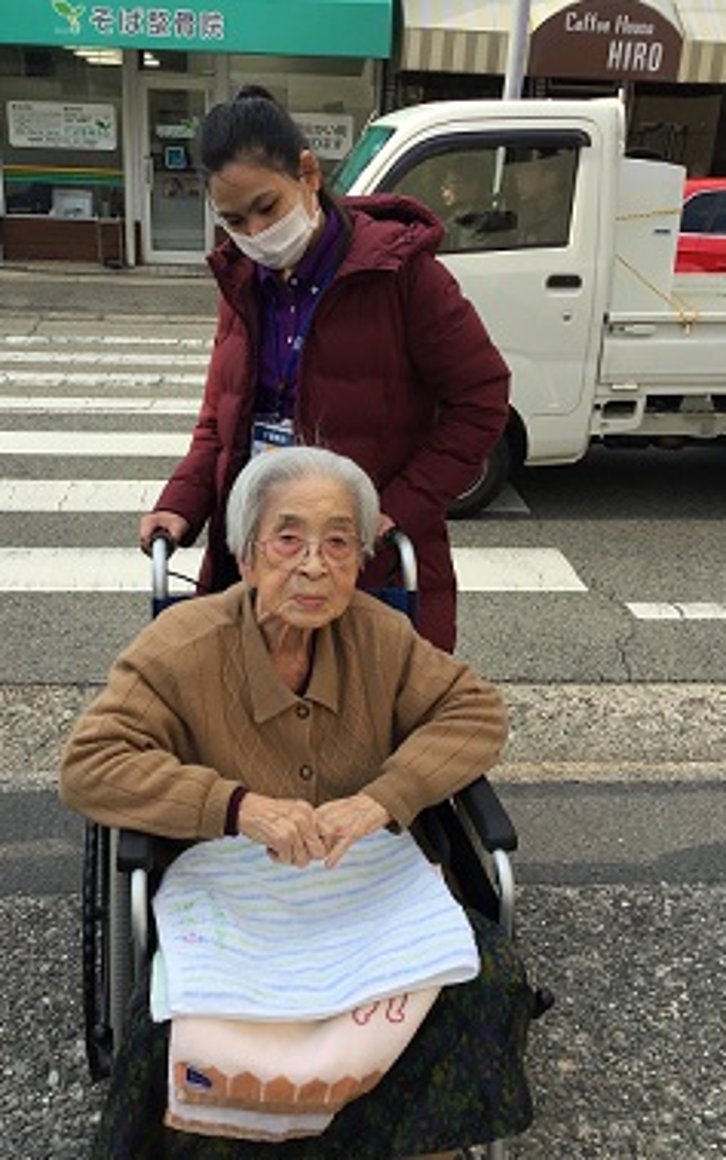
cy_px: 575
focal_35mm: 34
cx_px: 325
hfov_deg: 37.2
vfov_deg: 56.7
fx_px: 1076
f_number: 2.4
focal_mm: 3.3
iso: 25
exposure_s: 1/590
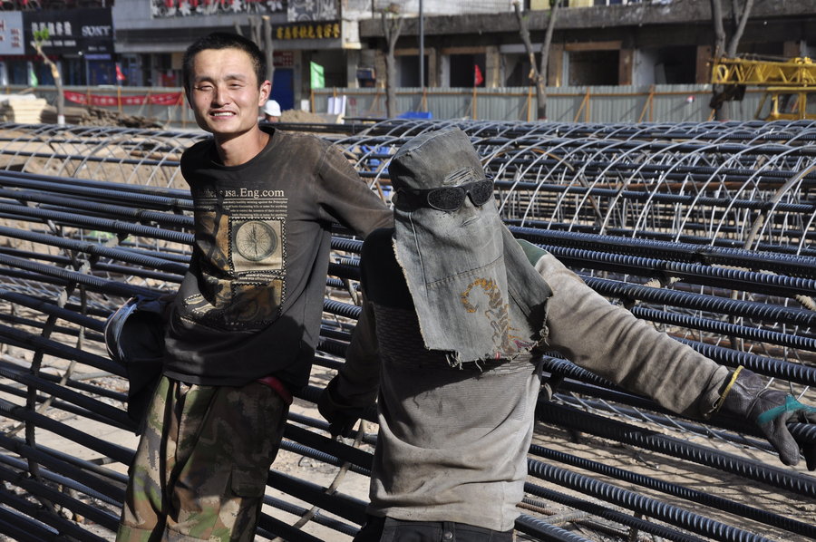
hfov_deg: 28.1
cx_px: 408
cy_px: 271
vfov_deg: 18.9
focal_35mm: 72
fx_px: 1630
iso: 400
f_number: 8
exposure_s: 1/800
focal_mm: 48
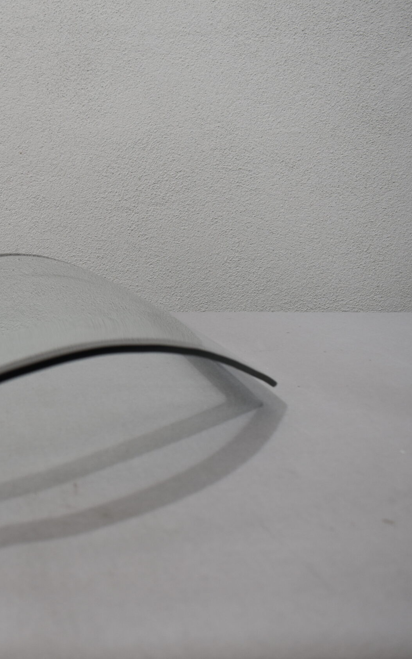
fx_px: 916
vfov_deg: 39.6
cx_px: -56
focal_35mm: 51
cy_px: 327
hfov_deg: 23.6
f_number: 5.6
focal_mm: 22
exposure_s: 1/125
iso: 320
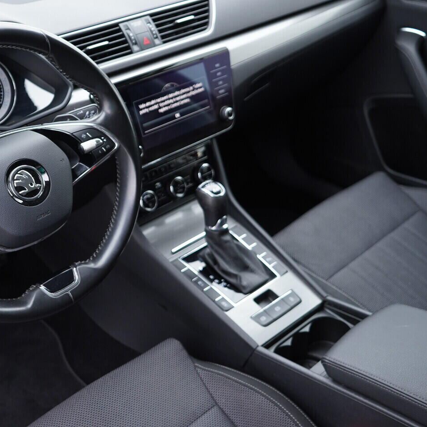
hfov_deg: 36.3
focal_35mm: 46
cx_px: 133
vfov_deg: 36.8
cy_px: 214
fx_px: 642
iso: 320
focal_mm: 24
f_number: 2.8
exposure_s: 1/40
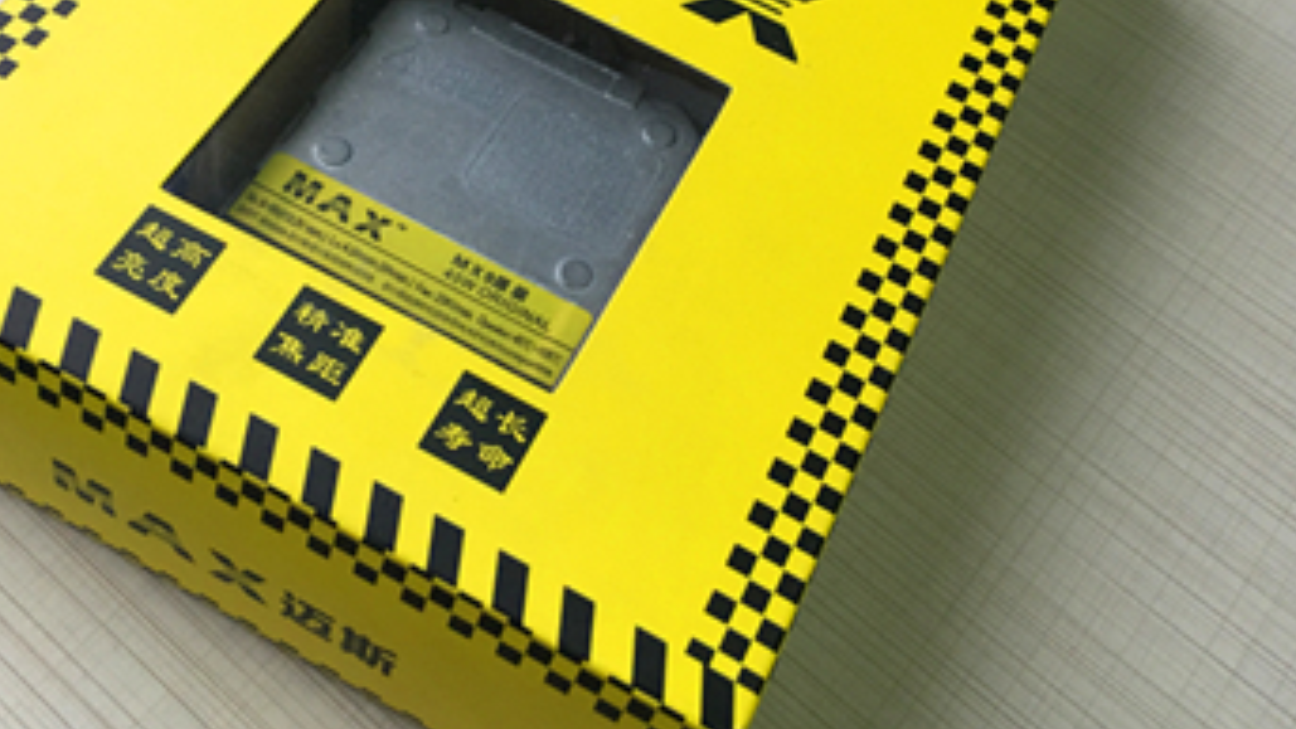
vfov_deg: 25.5
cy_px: 145
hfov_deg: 44.5
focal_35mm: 46
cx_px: 559
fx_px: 1581
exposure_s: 1/33
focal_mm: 4.15
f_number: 2.2
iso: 50
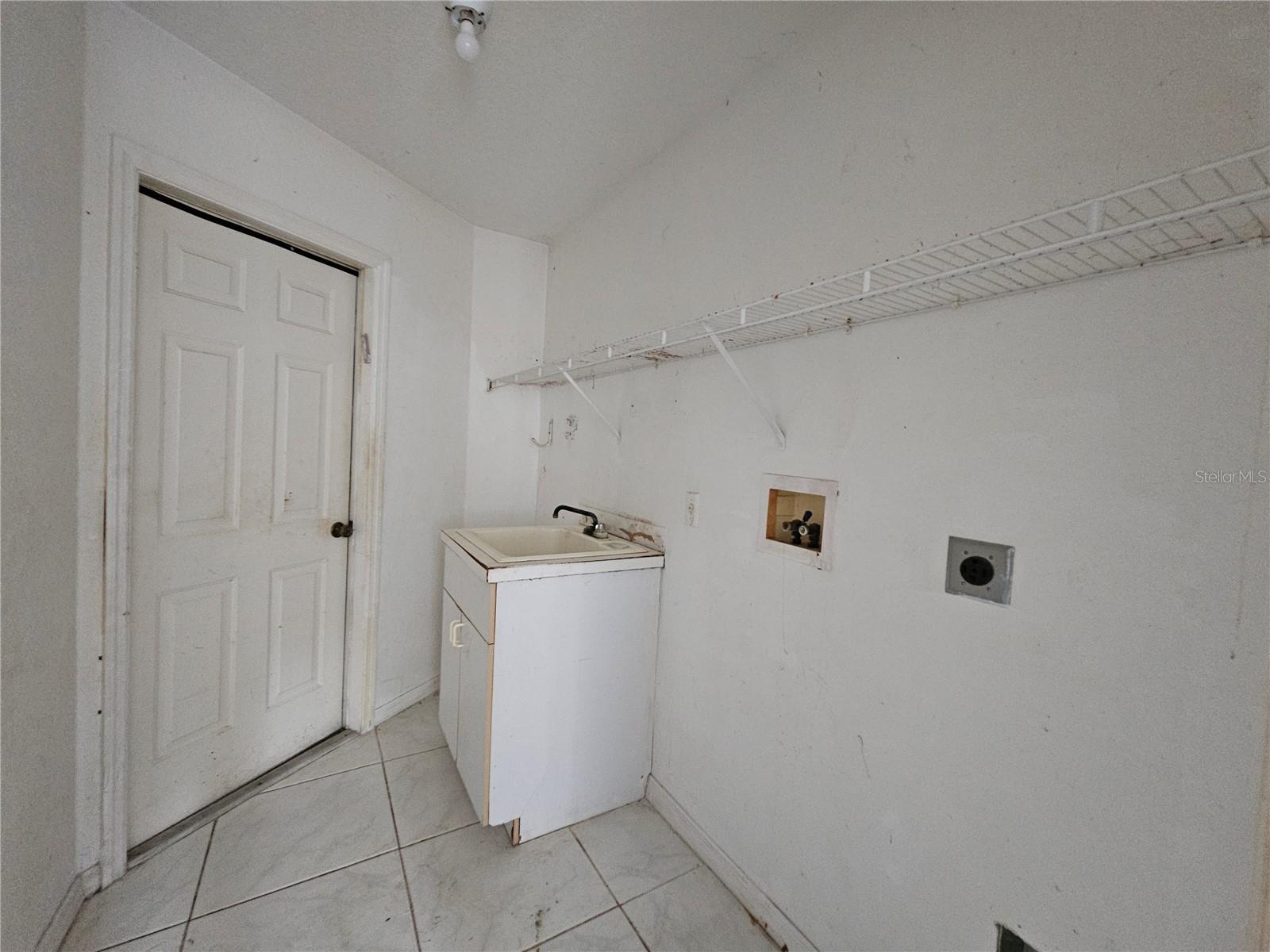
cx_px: 635
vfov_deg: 89.9
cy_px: 476
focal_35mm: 13
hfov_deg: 106.2
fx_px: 477
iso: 640
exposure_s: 1/30
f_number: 2.2
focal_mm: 2.2
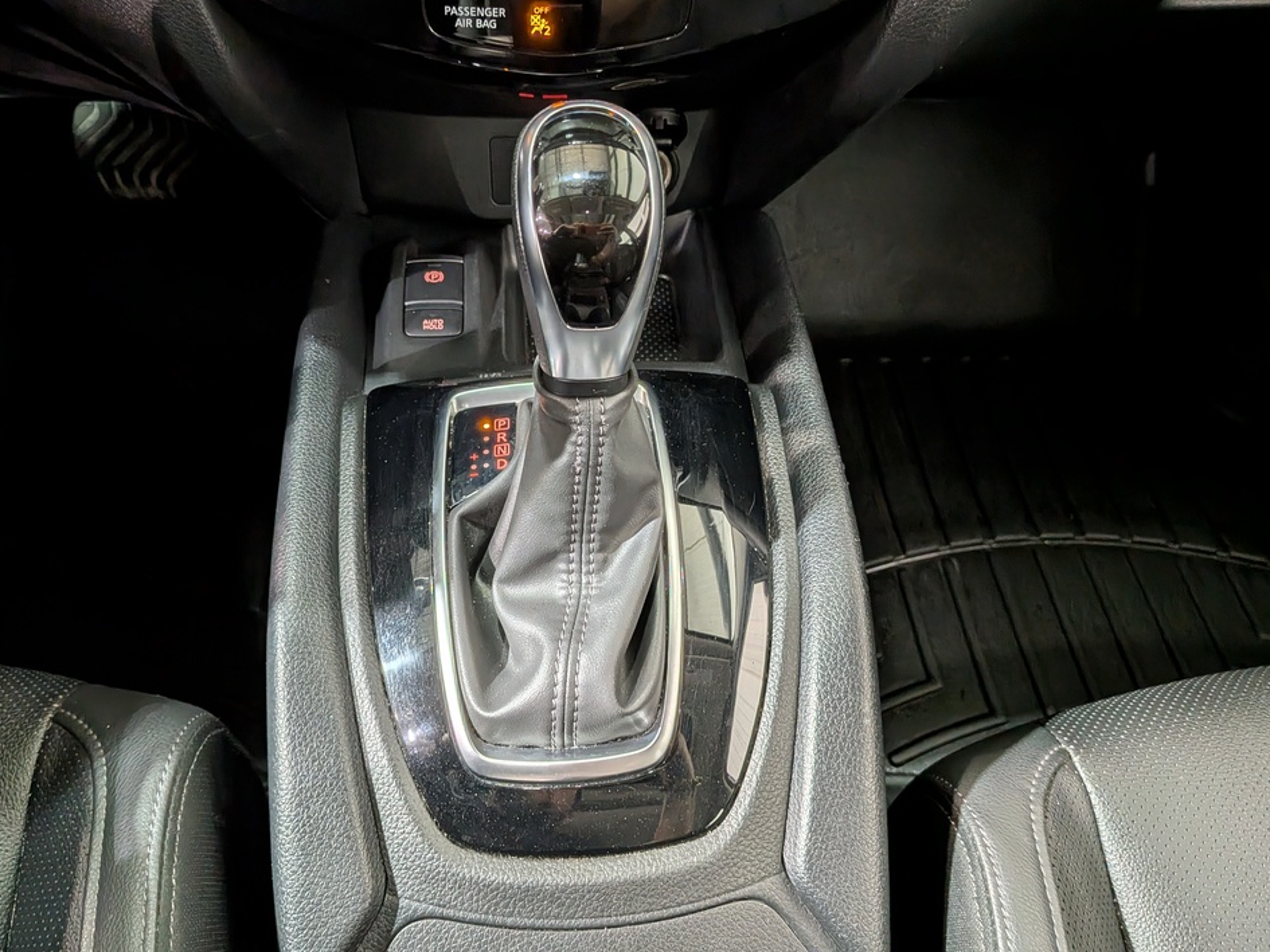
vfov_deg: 53.1
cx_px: 586
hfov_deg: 67.2
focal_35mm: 26
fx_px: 954
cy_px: 471
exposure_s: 1/51.3
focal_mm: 4.53
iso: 98
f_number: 1.7
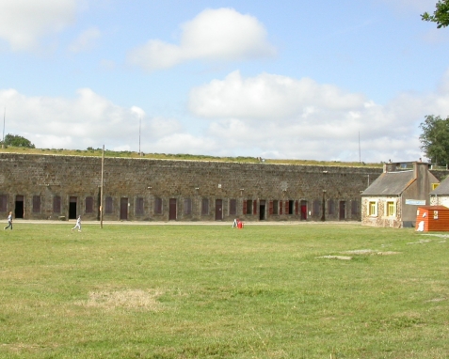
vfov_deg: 28.6
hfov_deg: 35.1
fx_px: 705
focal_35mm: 53
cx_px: 159
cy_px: 145
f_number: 7.5
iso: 100
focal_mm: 7.85
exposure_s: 1/257
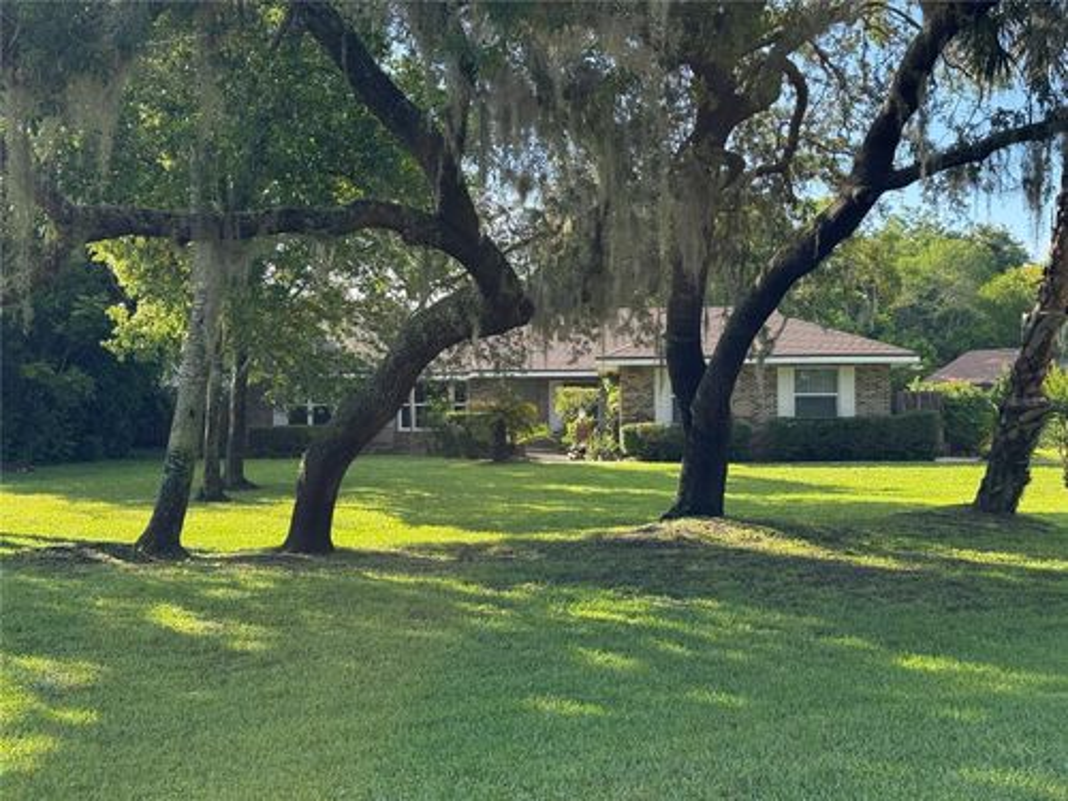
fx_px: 1481
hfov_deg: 39.7
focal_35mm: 48
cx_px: 534
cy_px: 400
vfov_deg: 30.3
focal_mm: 6.76
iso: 100
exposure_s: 1/1100
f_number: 1.78
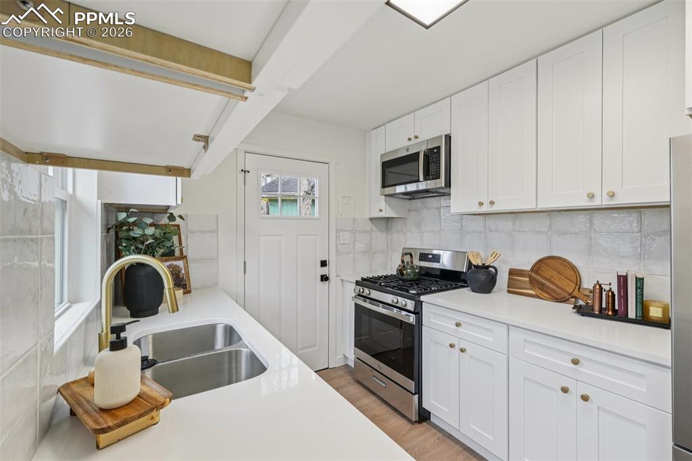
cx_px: 346
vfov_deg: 77.3
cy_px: 230
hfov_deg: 100.4
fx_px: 288
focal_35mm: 15
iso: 800
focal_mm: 10
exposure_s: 1/6
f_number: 8
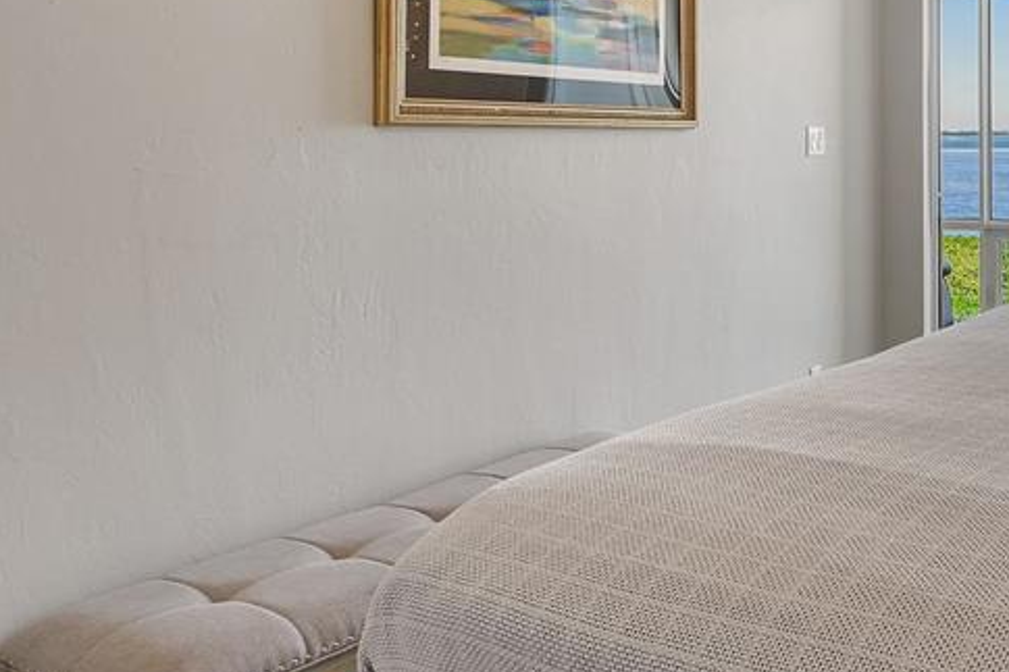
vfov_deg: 34.1
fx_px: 1065
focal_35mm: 38
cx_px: 911
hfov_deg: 45.8
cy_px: 148
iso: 640
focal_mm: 12
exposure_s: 1/400
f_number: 9
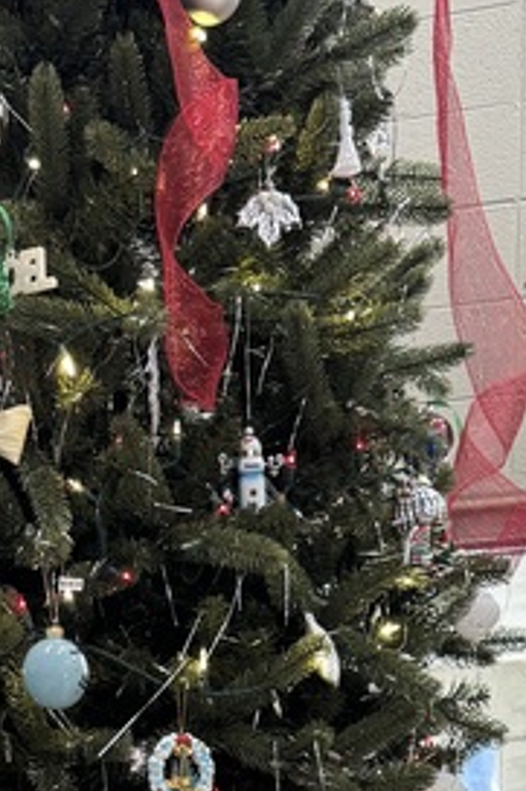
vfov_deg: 18.0
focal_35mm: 94
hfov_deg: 14.5
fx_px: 2063
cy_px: 1358
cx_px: 157
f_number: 1.78
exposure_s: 1/60
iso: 125
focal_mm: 6.76
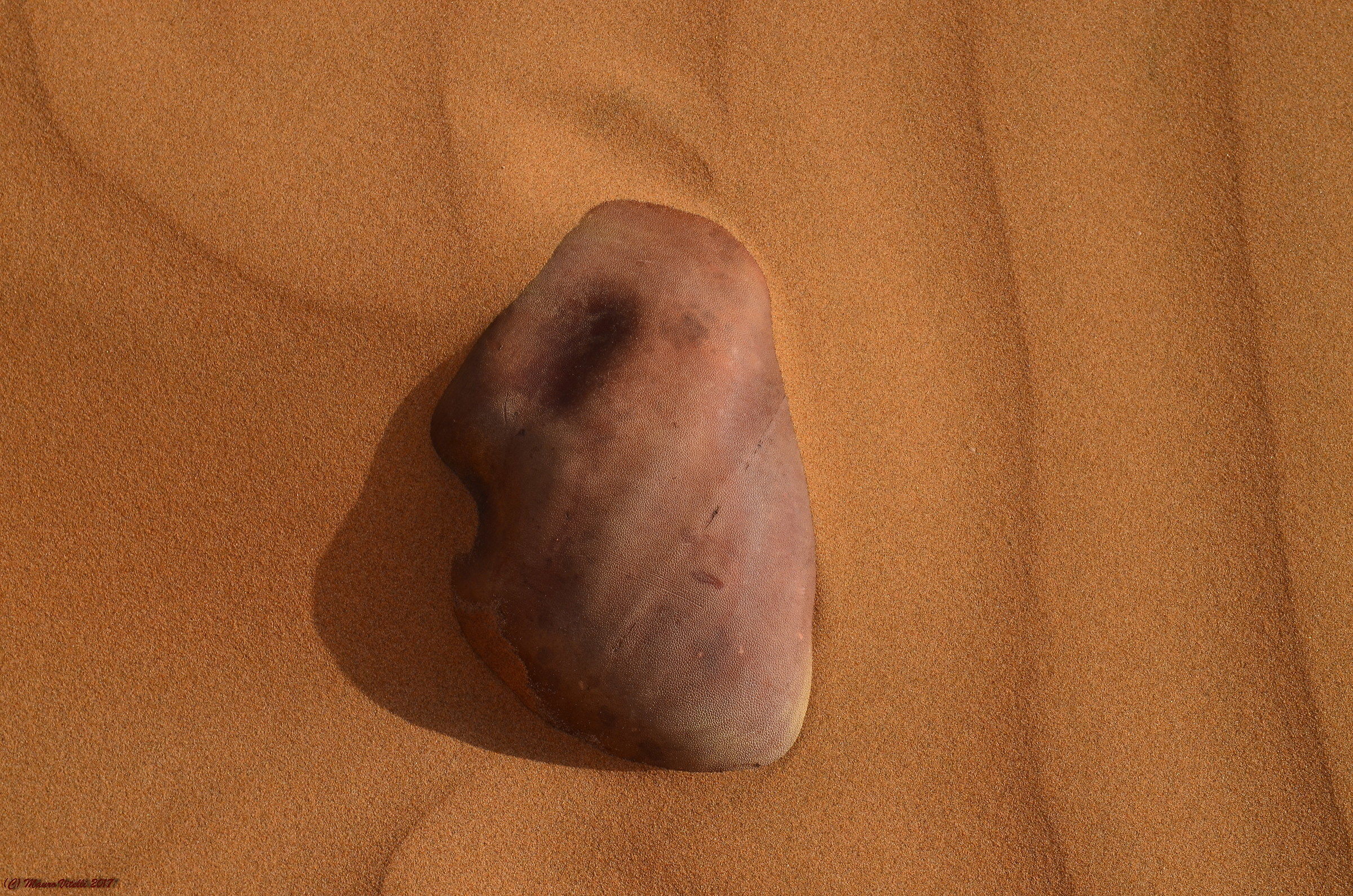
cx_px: 676
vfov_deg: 18.1
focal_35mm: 75
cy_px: 448
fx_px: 2813
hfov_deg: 27.0
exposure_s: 1/100
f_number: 11
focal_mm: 50
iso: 200
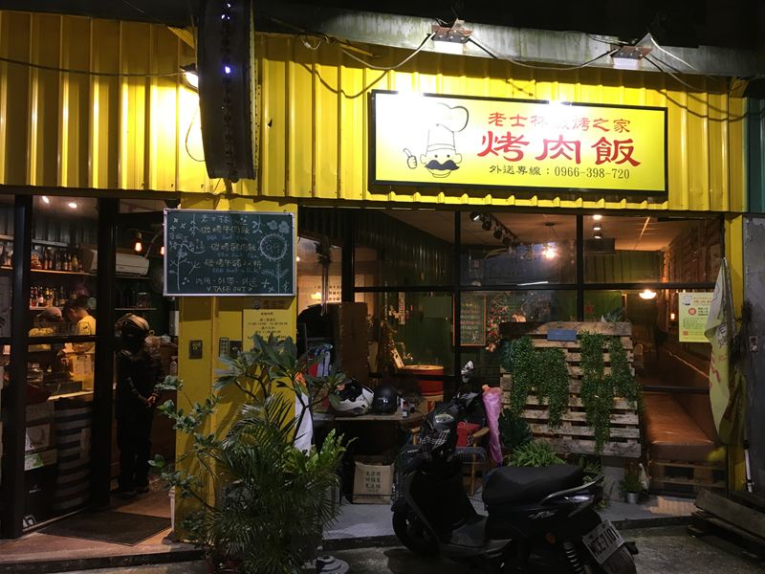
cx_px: 382
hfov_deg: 61.7
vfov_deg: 48.2
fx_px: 641
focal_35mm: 29
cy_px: 287
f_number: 2.2
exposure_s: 1/30
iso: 80
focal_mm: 4.15
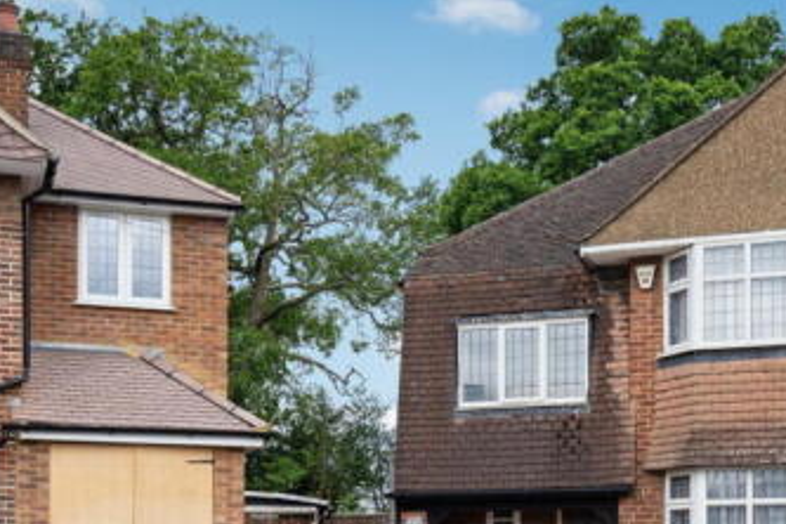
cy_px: 419
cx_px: 410
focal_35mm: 63
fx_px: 1375
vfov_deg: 21.3
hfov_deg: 31.9
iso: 640
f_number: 5.6
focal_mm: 32
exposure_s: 1/800
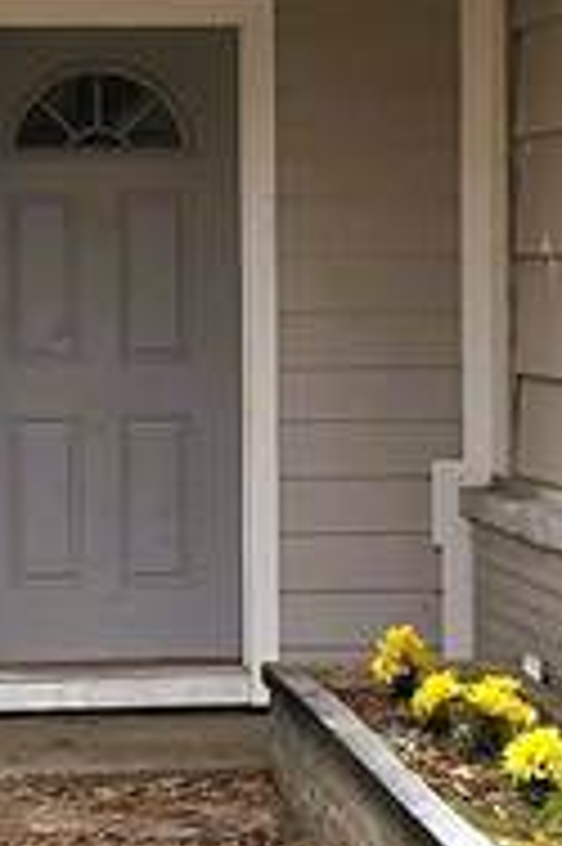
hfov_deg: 8.4
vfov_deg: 12.6
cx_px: 171
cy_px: 338
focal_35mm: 163
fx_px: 3824
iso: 12
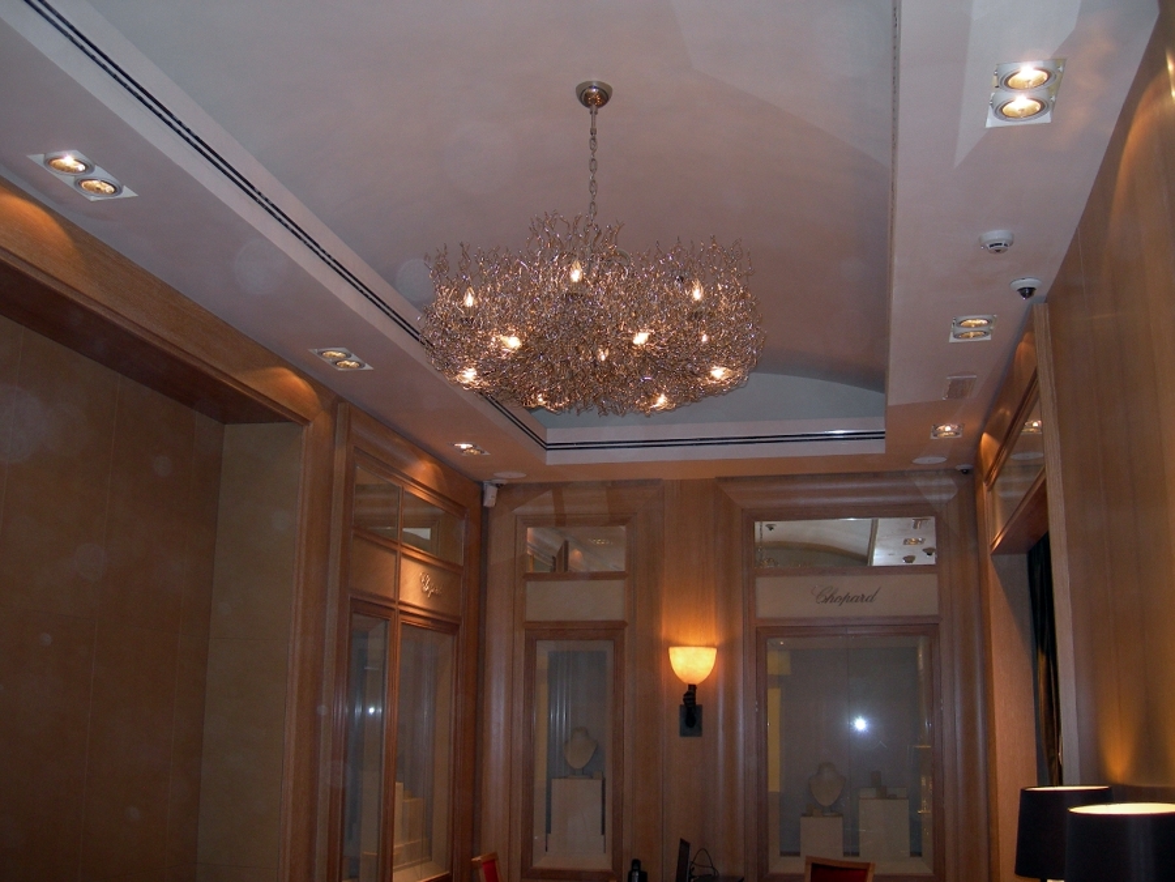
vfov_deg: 37.7
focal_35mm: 38
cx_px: 588
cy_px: 441
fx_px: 1290
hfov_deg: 49.0
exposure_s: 1/60.1
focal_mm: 7.8
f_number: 2.8
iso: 107
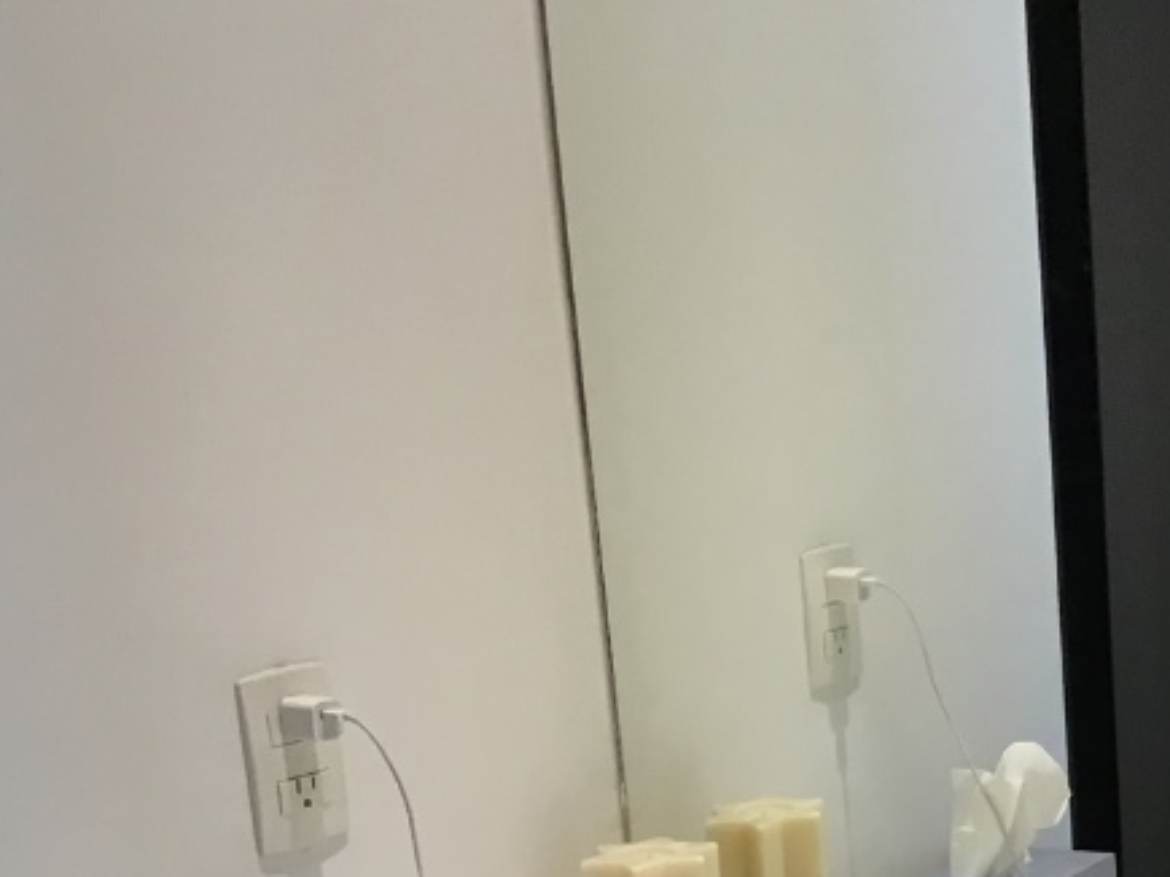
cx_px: 1243
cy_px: 931
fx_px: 2568
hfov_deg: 24.2
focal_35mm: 76
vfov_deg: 18.7
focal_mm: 3.3
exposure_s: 1/30
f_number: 2.4
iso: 64
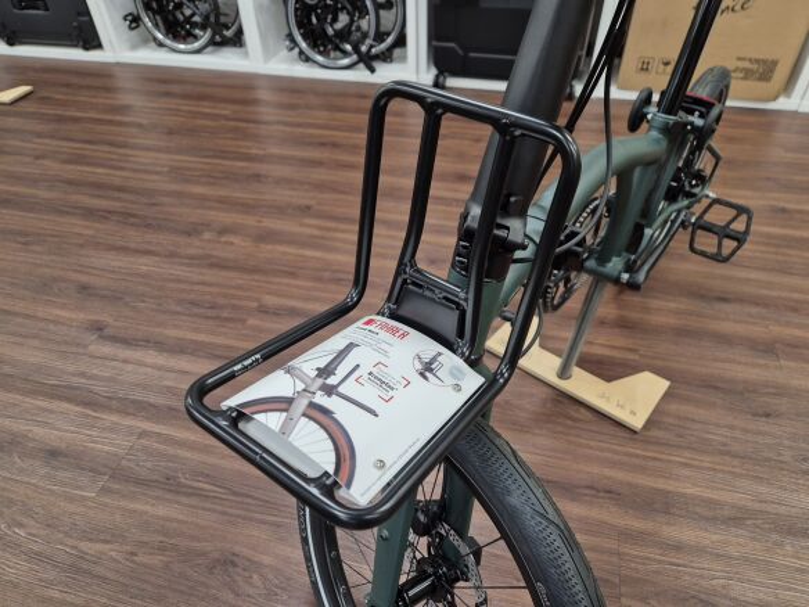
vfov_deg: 58.9
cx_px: 404
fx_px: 538
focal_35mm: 23
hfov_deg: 73.9
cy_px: 304
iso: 160
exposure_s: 1/100
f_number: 1.8
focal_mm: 5.4
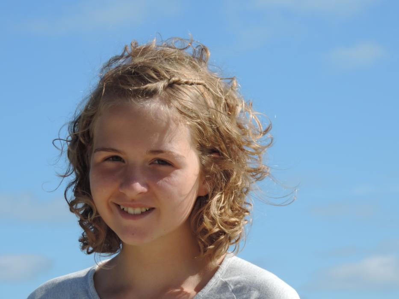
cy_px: 150
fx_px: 1787
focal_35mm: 155
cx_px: 200
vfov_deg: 9.6
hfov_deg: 12.7
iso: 80
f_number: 4.4
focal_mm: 27.6
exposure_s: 1/640
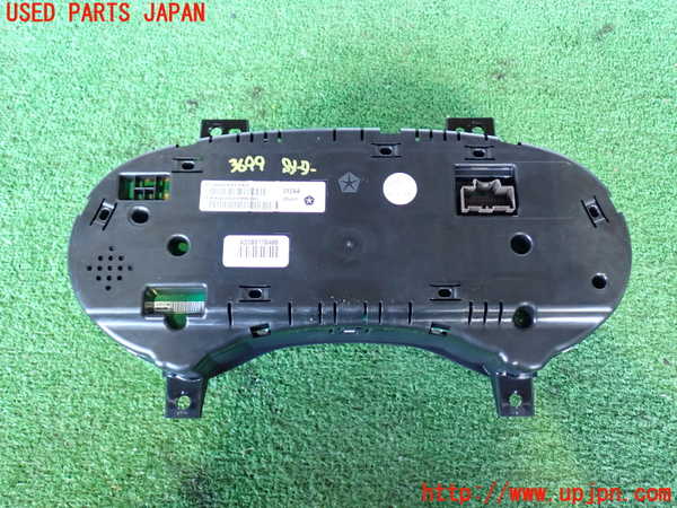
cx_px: 338
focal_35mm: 36
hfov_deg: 51.4
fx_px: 704
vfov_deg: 39.7
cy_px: 254
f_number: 2.5
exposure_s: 1/30
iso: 800
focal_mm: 6.37
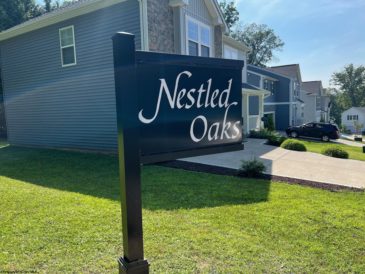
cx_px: 182
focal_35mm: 26
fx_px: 274
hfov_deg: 67.3
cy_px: 137
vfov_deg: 53.1
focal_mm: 5.7
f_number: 1.5
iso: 50
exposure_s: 1/1621
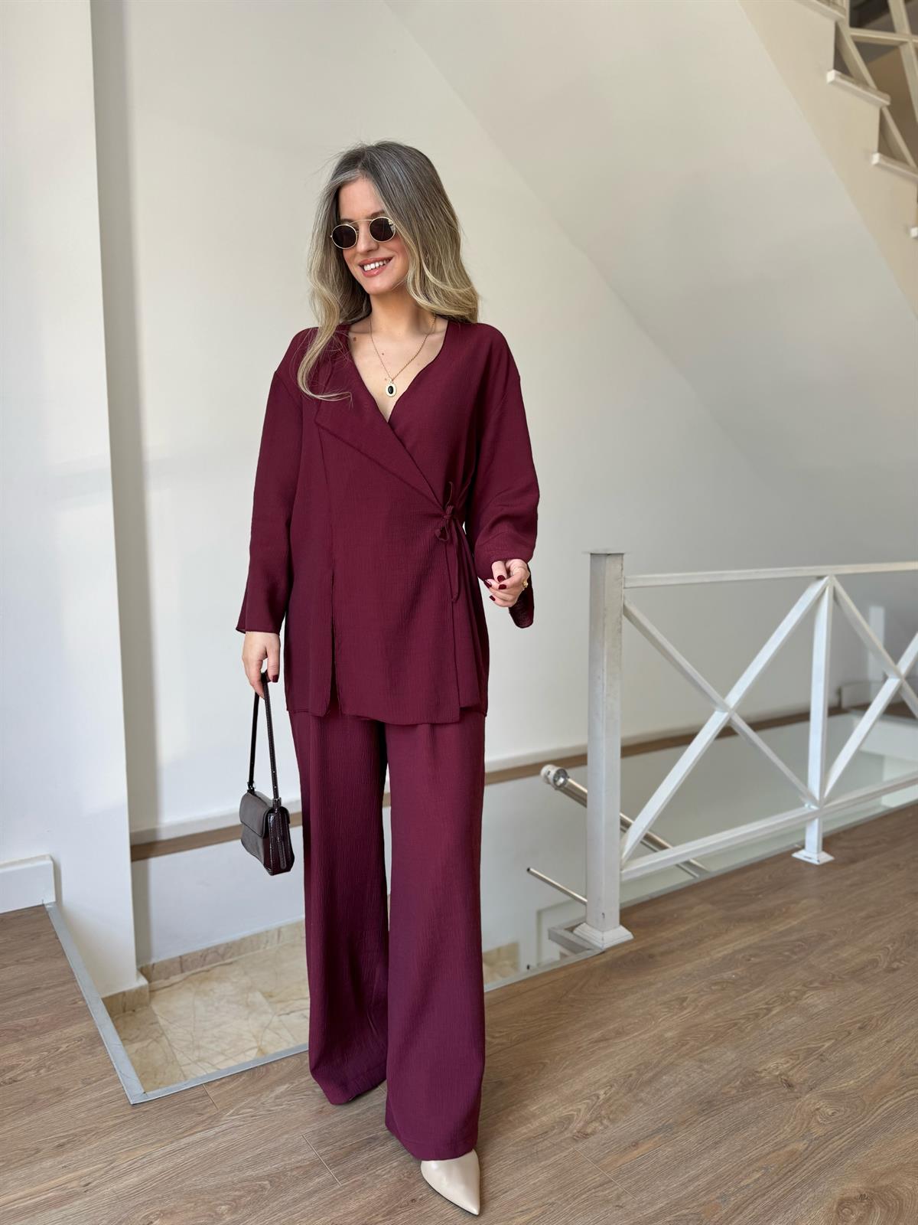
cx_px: 459
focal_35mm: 24
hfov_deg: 56.8
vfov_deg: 71.6
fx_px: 849
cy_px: 612
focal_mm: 6.76
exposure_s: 1/100
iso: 80
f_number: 1.78
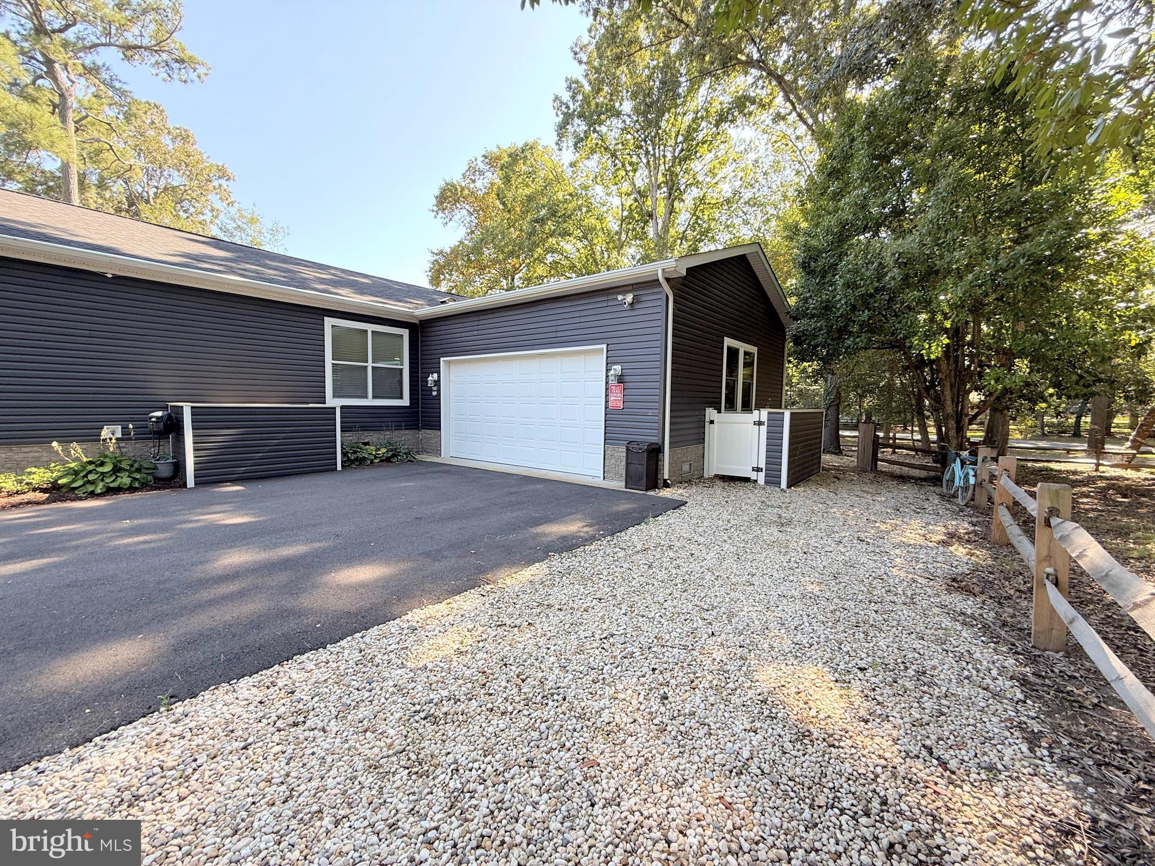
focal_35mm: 14
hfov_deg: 102.1
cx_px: 578
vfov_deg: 85.7
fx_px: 467
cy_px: 433
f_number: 2.2
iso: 40
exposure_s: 1/105
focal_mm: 2.22
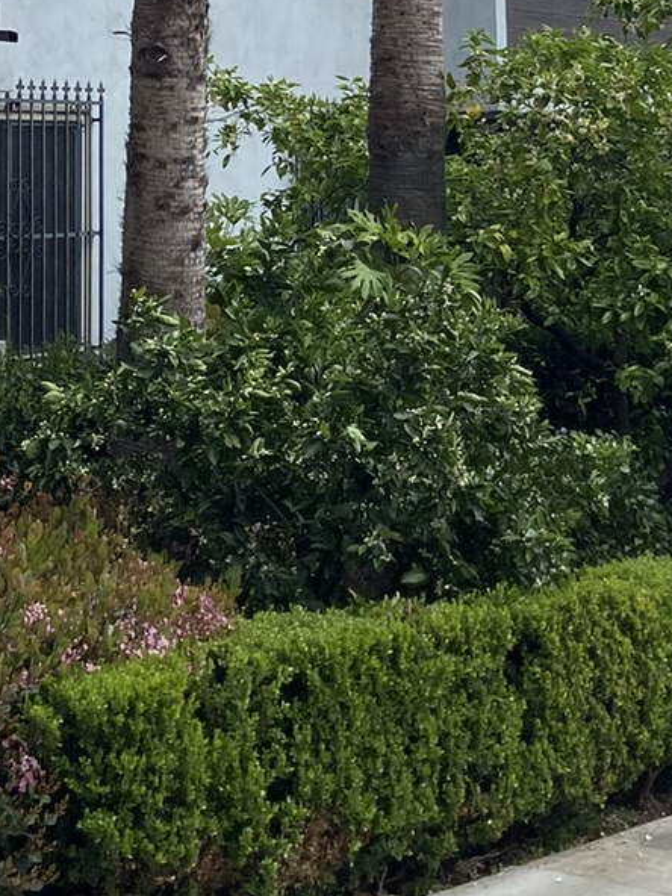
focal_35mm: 90
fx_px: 2330
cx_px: 188
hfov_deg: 16.4
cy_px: -142
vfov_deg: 20.5
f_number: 1.8
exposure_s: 1/3401
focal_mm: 4.25
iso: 32
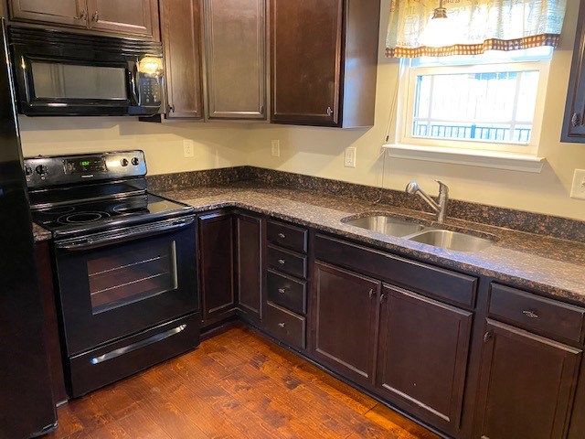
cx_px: 292
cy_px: 220
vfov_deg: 53.1
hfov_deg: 67.3
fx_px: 439
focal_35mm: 26
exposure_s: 1/30
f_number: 1.8
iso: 500
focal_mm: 4.25
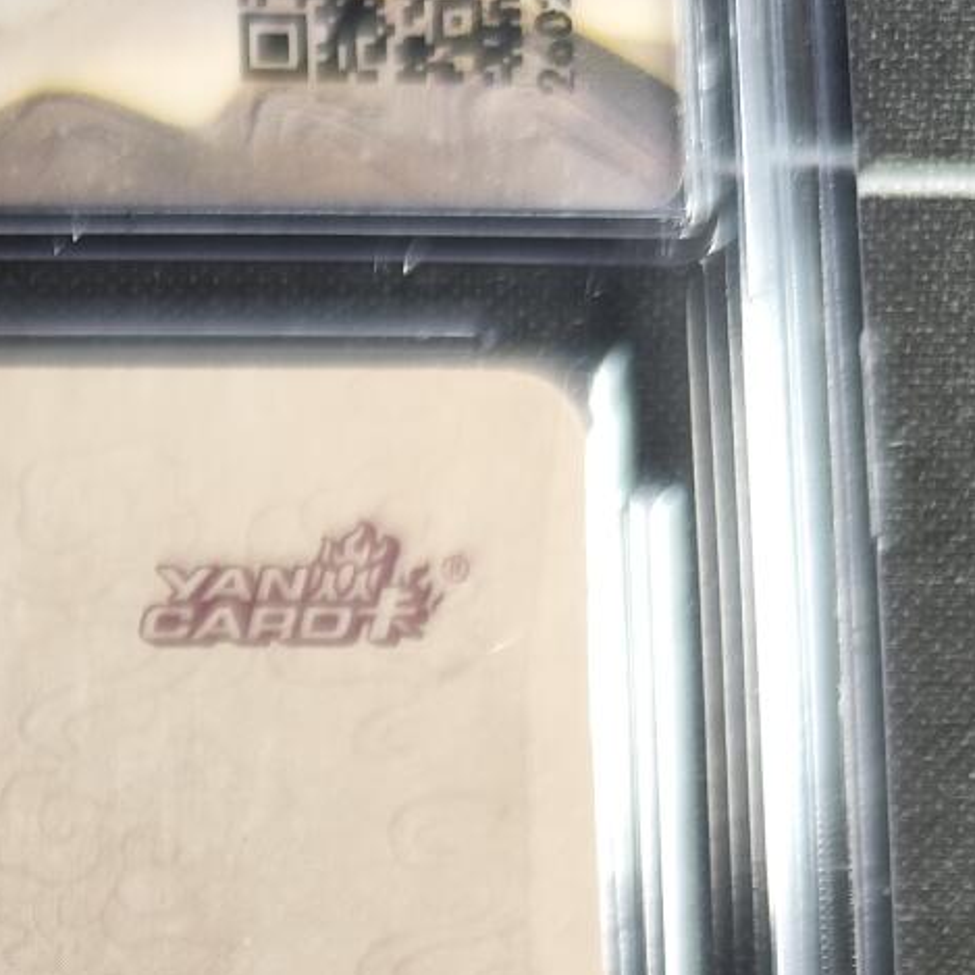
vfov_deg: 19.7
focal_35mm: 78
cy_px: 1395
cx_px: -272
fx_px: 2486
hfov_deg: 20.4
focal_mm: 6.14
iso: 500
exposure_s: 1/50
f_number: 1.65
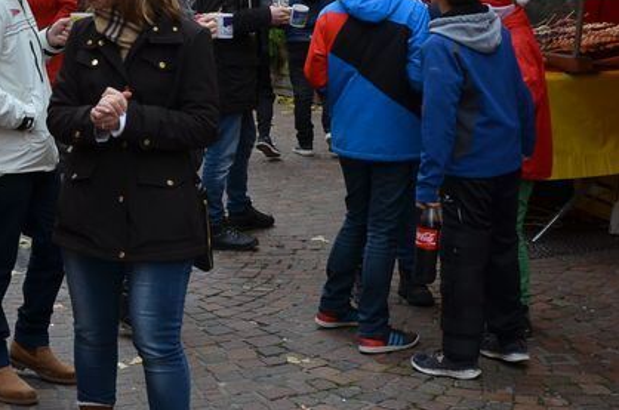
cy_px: -21
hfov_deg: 25.0
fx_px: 1356
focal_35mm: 79
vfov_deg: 16.8
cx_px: 71
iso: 360
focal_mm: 22
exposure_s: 1/125
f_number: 5.6
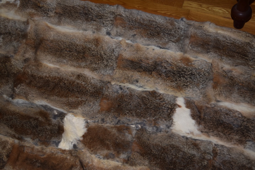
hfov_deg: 38.9
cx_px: 128
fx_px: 361
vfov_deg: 26.5
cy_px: 85
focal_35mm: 51
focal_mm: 34
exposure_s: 1/60
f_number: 4.5
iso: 560
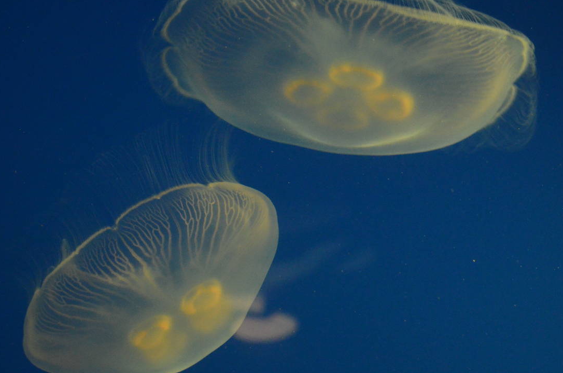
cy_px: 236
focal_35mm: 84
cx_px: 312
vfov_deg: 16.2
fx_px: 1311
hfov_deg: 24.2
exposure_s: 1/30
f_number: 5
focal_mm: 38
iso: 2800
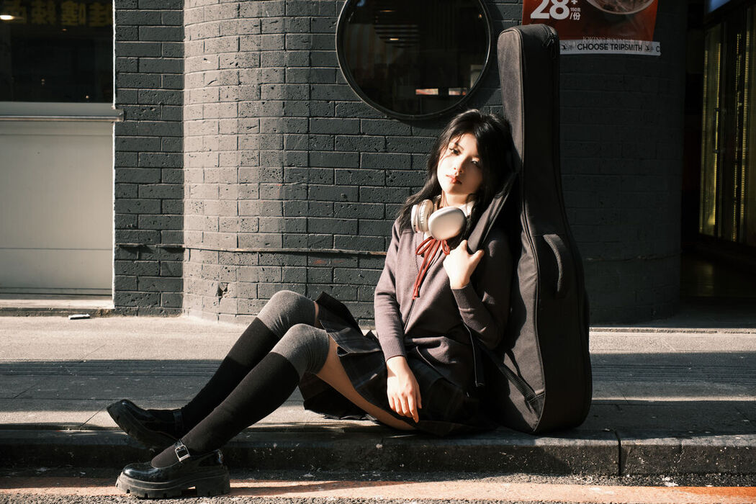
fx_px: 1071
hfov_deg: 38.9
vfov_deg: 26.5
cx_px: 378
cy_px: 252
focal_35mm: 51
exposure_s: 1/200
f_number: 5
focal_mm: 34
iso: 200
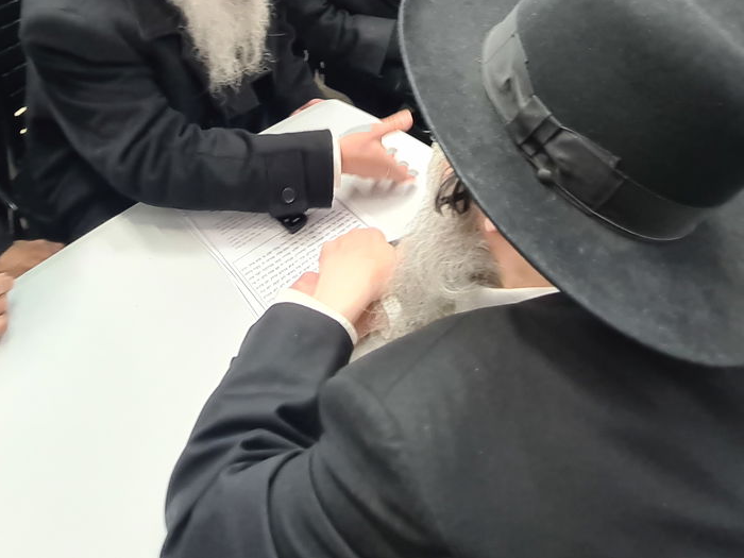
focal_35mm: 26
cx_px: 366
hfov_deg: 67.3
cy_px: 1
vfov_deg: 45.0
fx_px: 559
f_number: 2.2
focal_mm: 2.22
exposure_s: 1/50
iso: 160
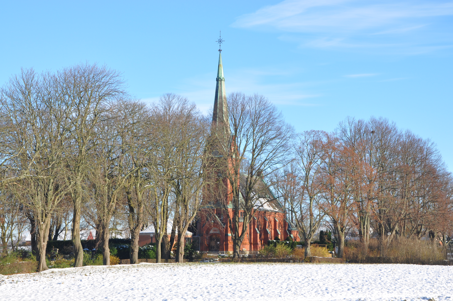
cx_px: 226
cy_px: 150
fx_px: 943
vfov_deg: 18.1
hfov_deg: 27.0
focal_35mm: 75
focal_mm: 50
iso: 200
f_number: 13
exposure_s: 1/160
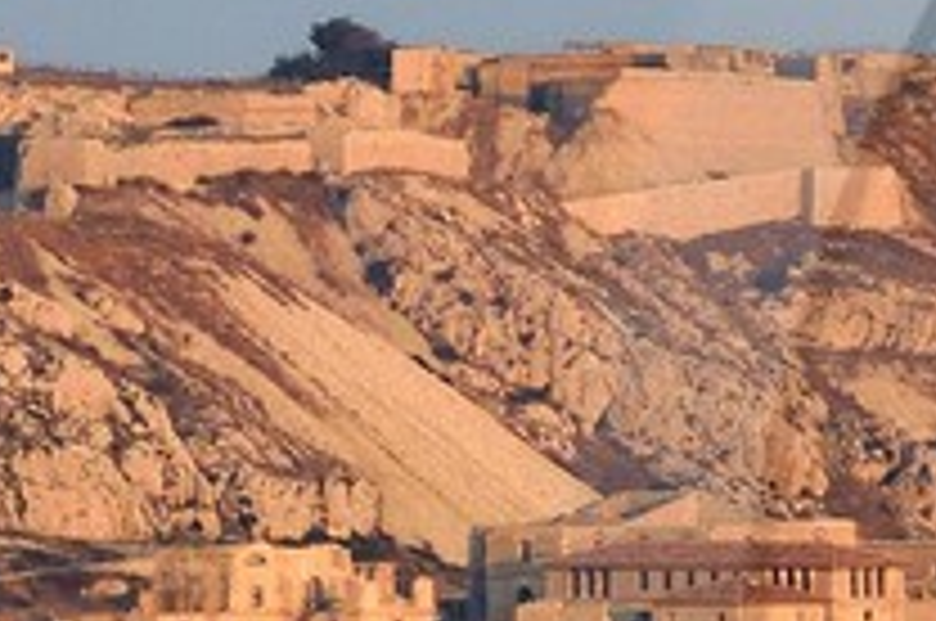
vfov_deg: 0.9
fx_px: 39978
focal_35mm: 1540
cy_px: 801
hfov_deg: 1.3
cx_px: 2385
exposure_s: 1/320
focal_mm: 200
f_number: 8
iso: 250
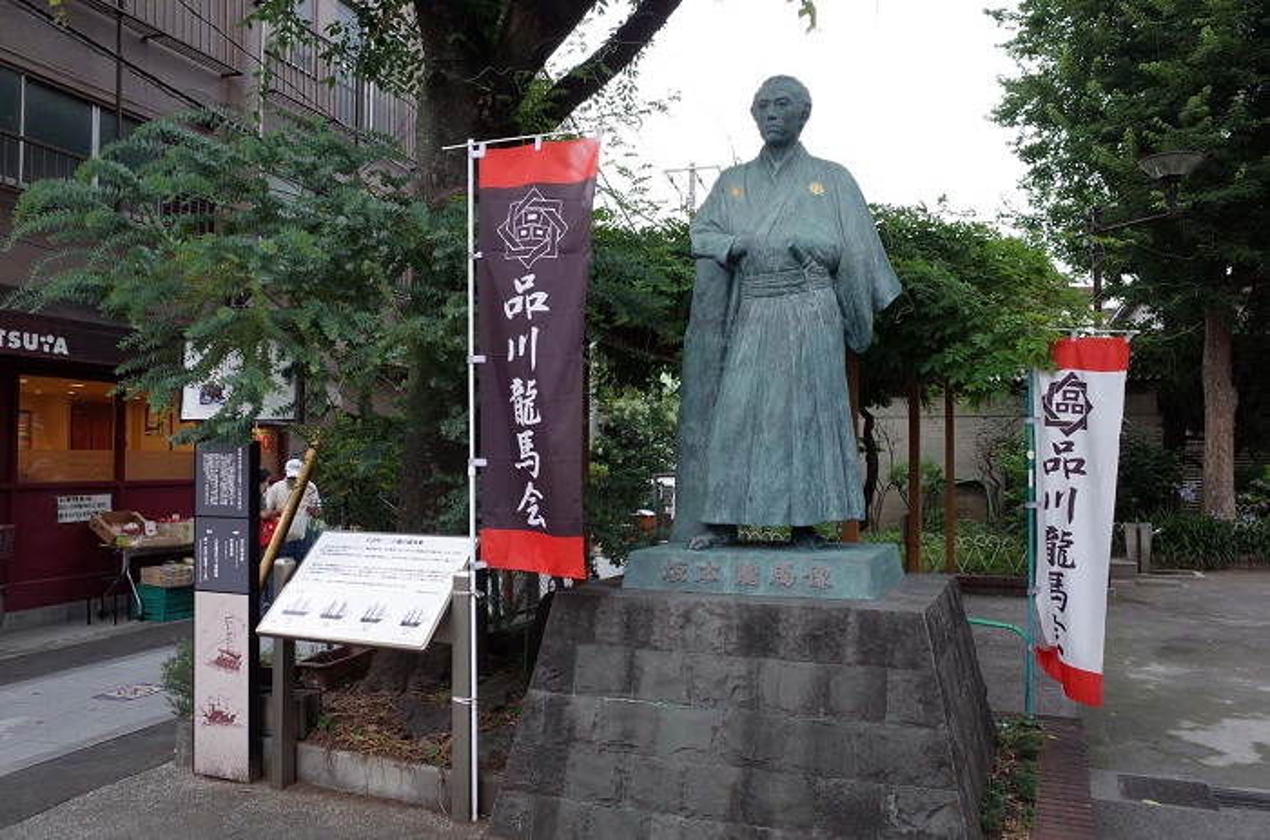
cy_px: 420
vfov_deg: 46.2
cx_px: 635
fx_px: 985
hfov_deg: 65.6
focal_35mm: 28
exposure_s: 1/80
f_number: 4
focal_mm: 18.3
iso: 100
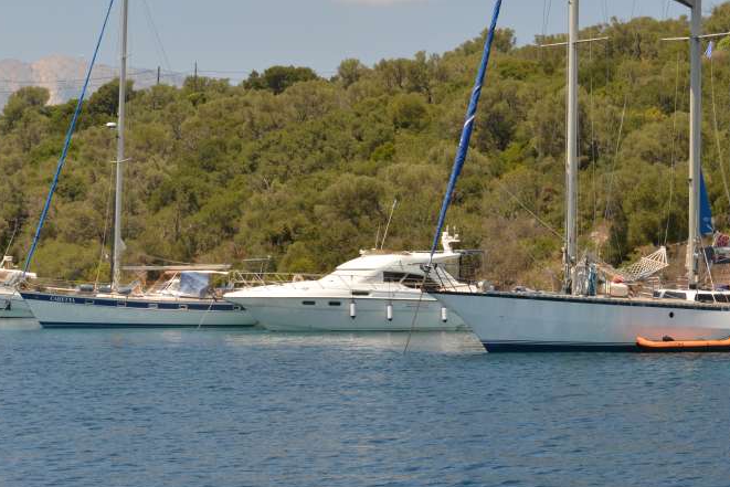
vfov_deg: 10.8
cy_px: 228
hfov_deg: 15.9
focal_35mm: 127
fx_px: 2576
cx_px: 84
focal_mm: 70
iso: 900
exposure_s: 1/320
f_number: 13
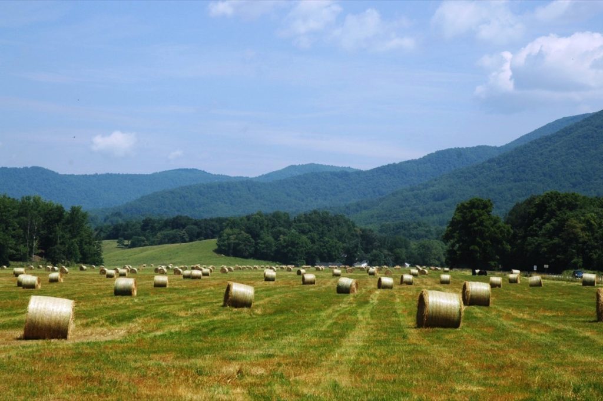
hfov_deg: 26.0
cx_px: 302
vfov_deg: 17.5
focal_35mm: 78
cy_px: 200
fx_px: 1305
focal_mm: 52
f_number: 10
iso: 200
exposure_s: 1/320
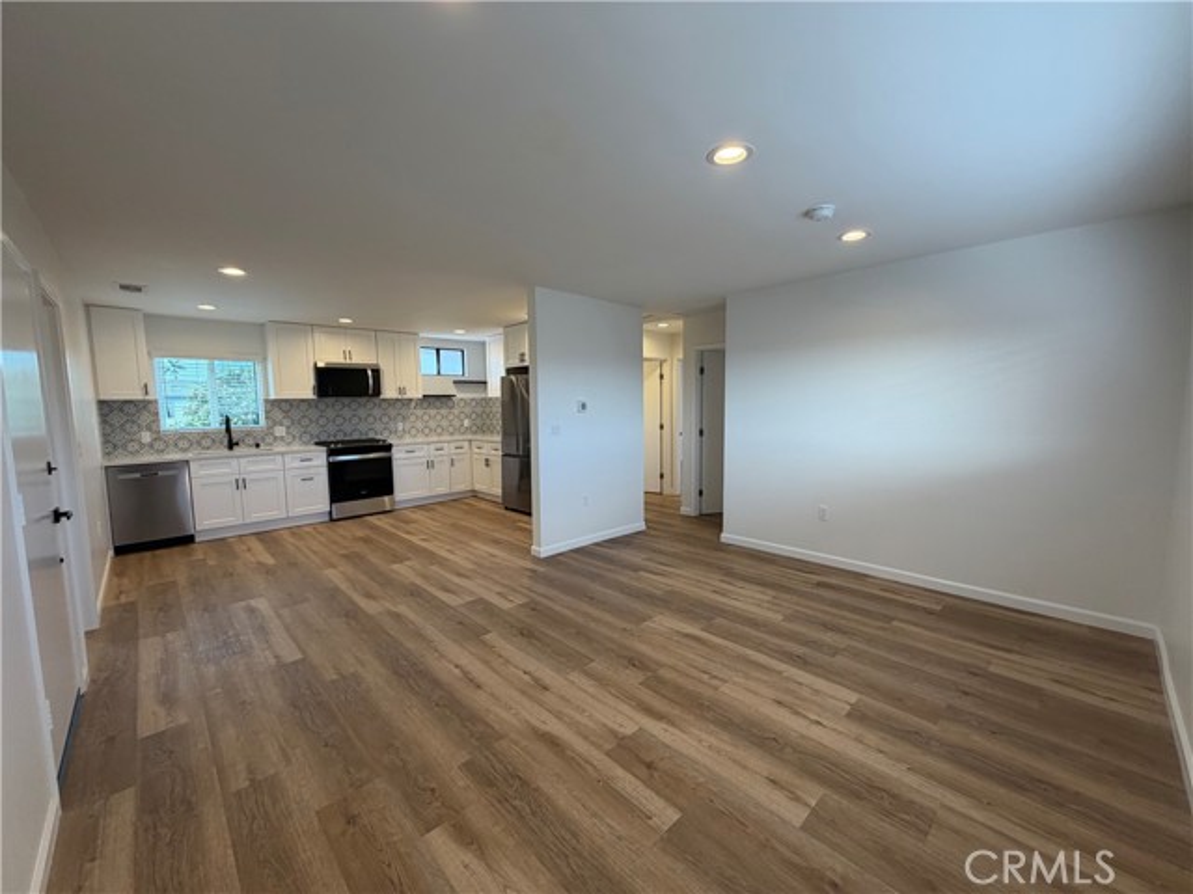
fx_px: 482
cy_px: 447
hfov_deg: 102.1
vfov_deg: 85.7
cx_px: 596
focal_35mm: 14
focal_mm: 2.22
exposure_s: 1/120
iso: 125
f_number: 2.2
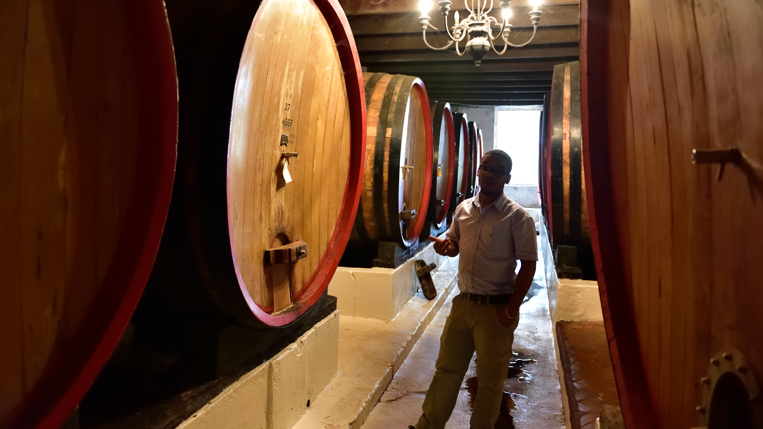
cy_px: 200
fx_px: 526
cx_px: 371
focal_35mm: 26
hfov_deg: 71.9
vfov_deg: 44.4
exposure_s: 1/25
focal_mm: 24
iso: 6400
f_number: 2.8
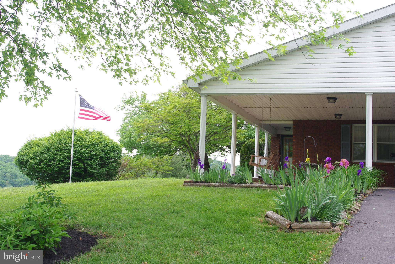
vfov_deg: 27.6
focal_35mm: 49
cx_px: 198
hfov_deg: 40.3
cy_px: 132
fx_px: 538
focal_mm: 32.5
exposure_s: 1/60
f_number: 8
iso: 200
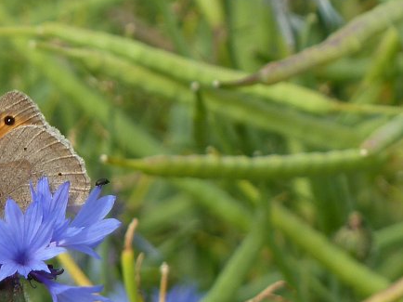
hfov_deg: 2.2
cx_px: 0
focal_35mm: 883
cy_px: 155
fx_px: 10274
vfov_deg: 1.7
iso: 80
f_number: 4.9
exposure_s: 1/250
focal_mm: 49.2
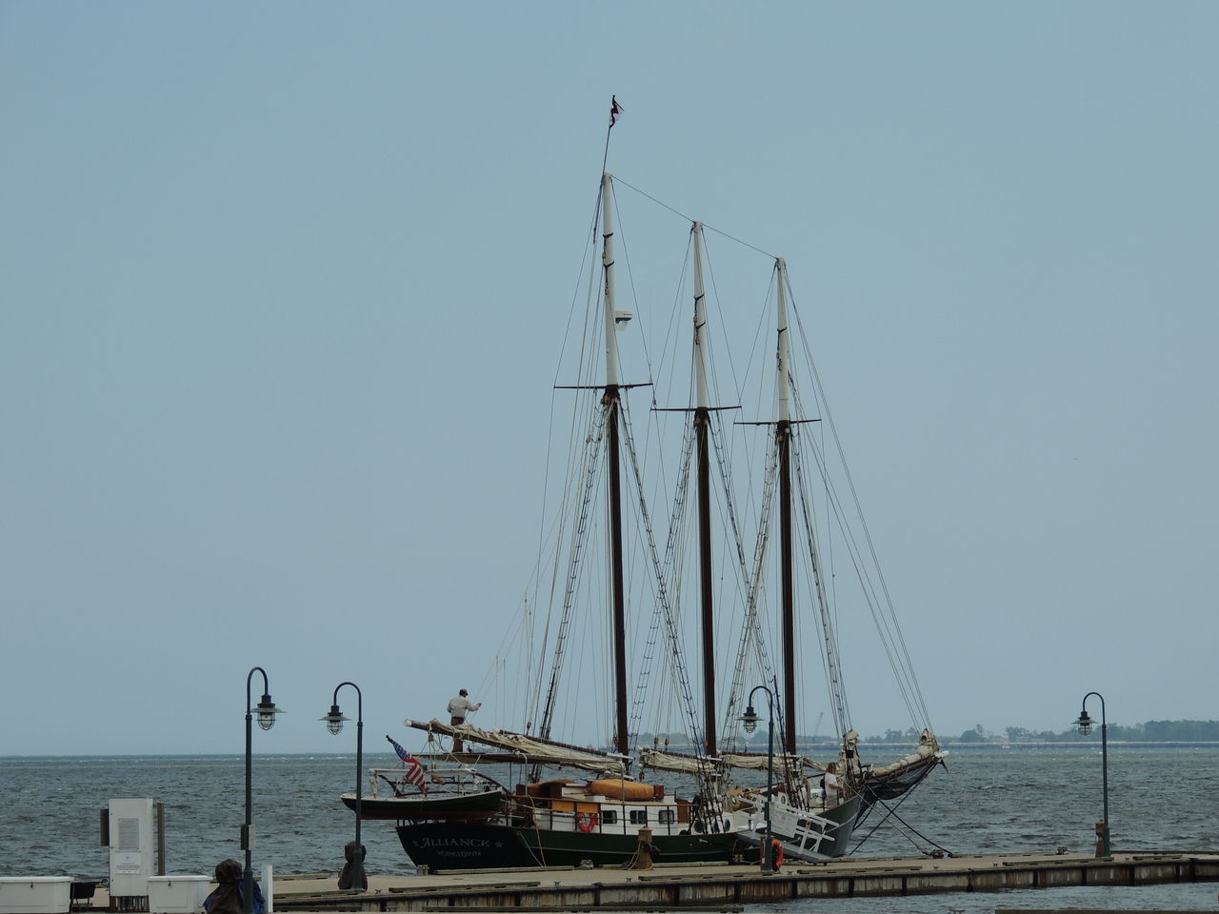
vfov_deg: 8.0
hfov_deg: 10.7
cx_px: 610
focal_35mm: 185
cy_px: 457
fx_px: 6515
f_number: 4.6
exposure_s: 1/1250
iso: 100
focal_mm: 33
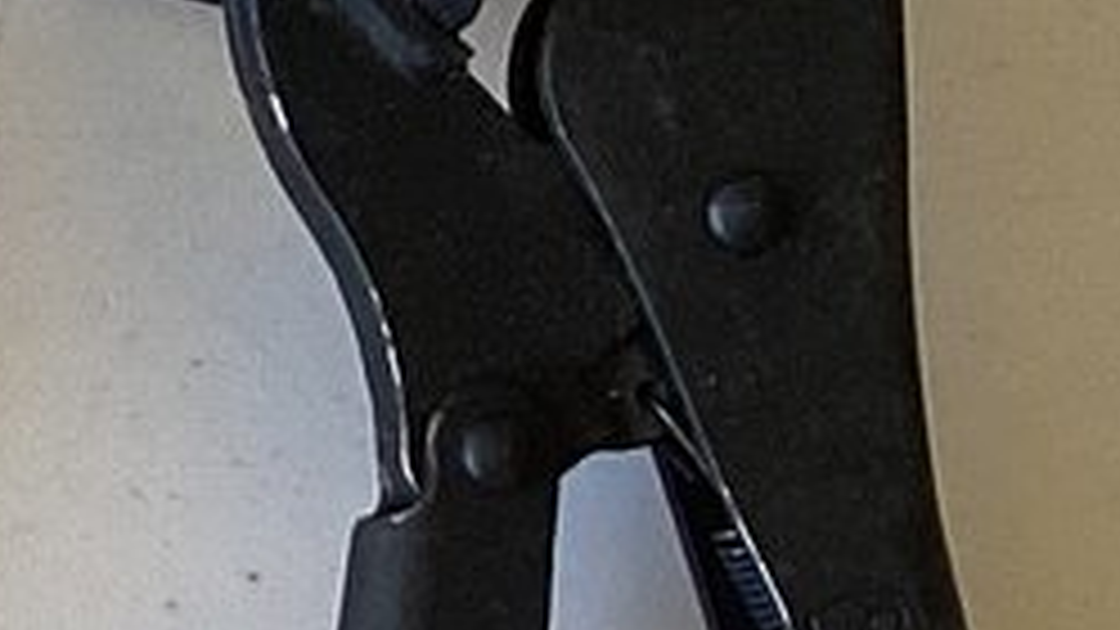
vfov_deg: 5.9
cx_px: -1595
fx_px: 6087
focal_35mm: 205
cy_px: 317
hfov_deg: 9.4
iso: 64
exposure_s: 1/100
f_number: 2.4
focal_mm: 3.3
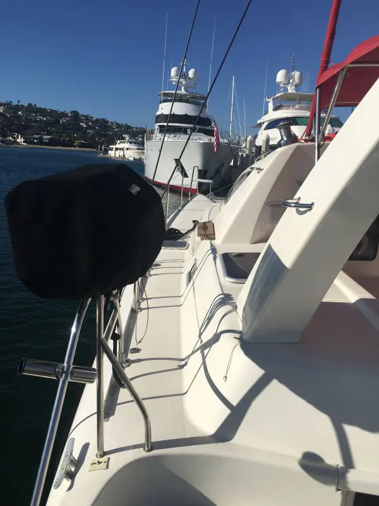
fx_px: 423
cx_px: 190
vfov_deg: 61.7
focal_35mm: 29
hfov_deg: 48.2
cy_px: 253
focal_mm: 4.15
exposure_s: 1/5495
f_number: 2.2
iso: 25
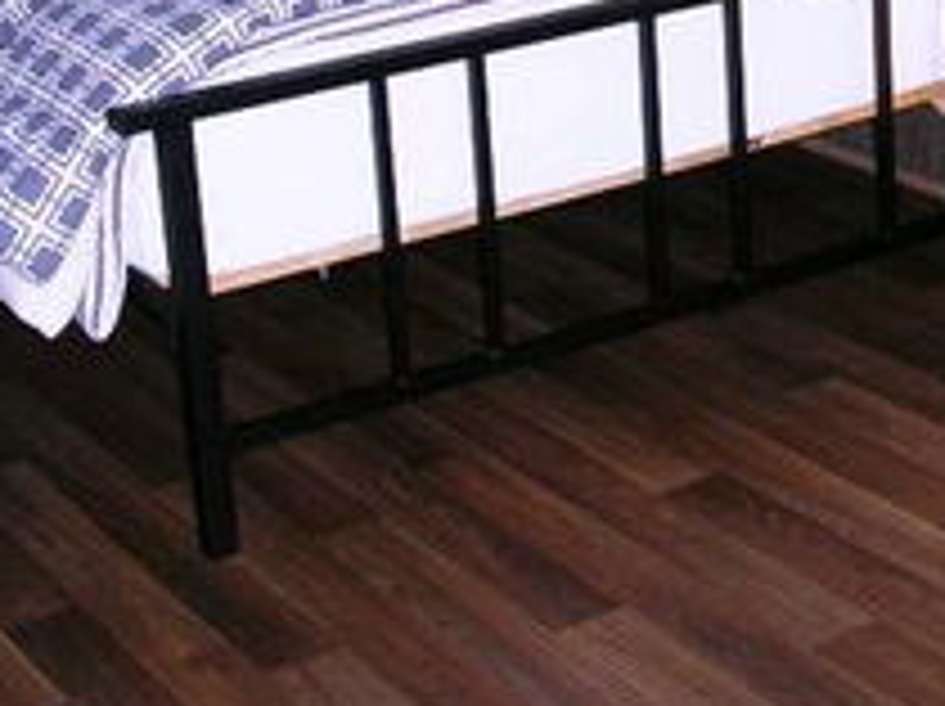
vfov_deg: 16.4
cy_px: -81
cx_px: 747
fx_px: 2372
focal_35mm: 87
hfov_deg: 22.2
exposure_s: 1/60.1
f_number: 2.8
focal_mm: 5.8
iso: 85
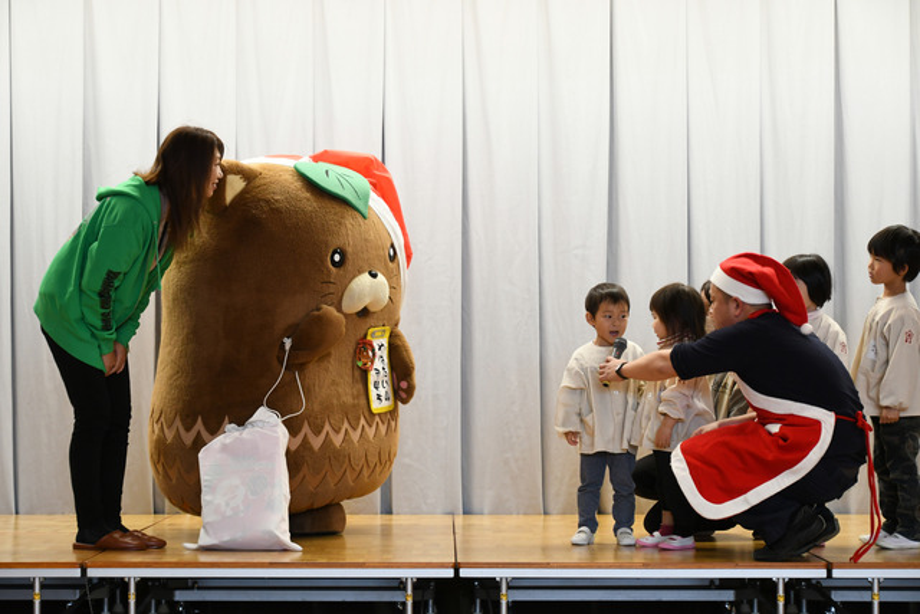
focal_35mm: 78
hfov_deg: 26.0
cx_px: 460
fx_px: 1994
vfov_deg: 17.5
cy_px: 307
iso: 1250
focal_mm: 52
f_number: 5
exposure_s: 1/100
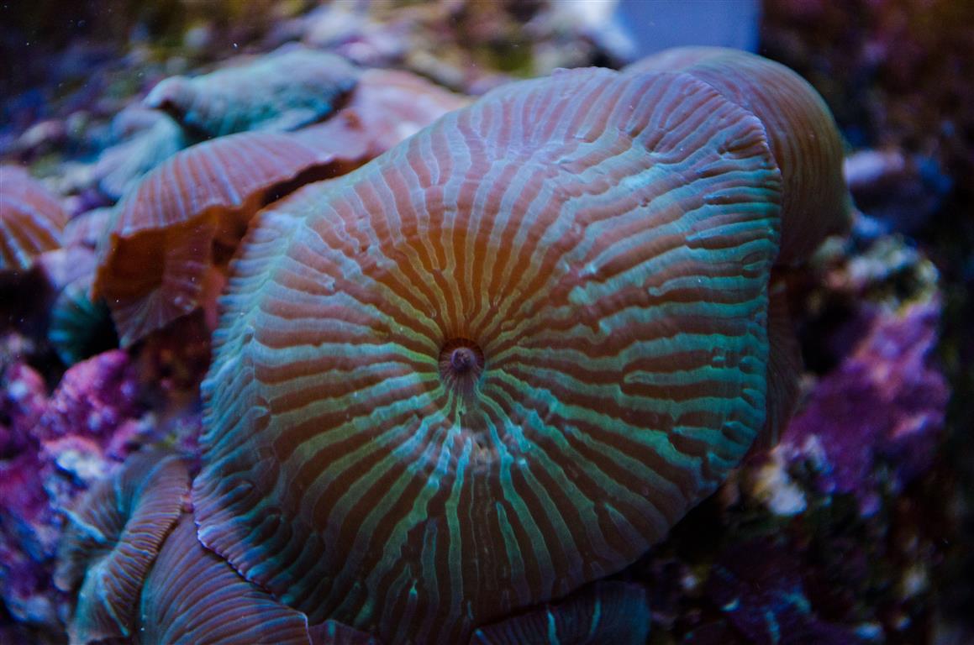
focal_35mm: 69
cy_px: 322
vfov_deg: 19.7
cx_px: 487
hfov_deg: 29.3
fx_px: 1863
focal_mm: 46
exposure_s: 1/160
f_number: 5.3
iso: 1600
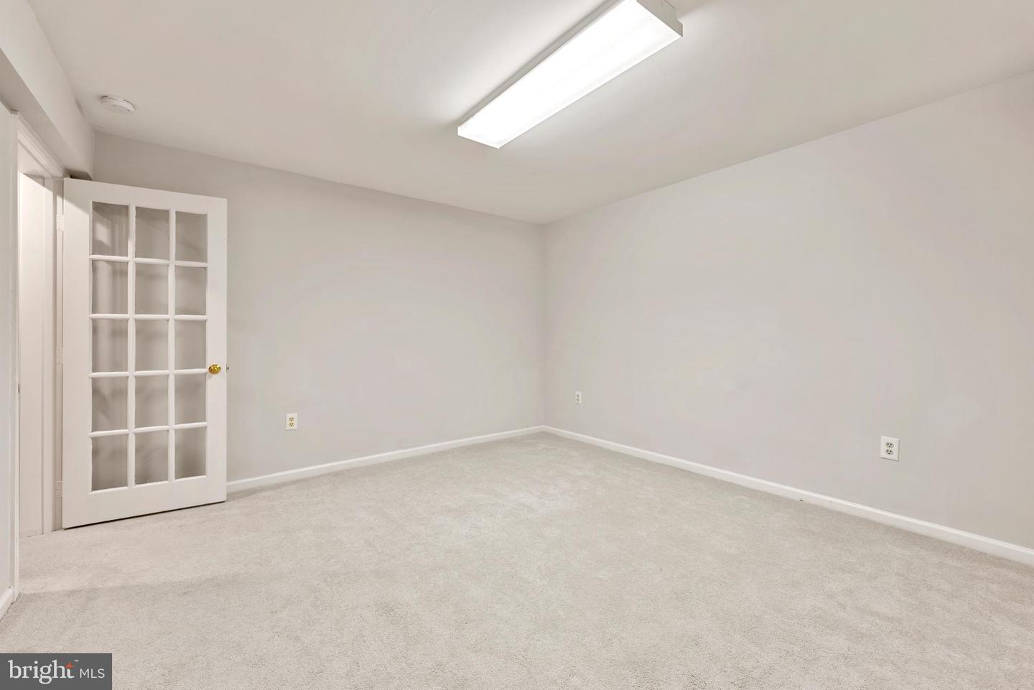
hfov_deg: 104.2
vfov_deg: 81.2
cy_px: 345
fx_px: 402
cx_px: 517
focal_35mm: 14
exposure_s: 1/6
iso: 100
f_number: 4
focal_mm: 14
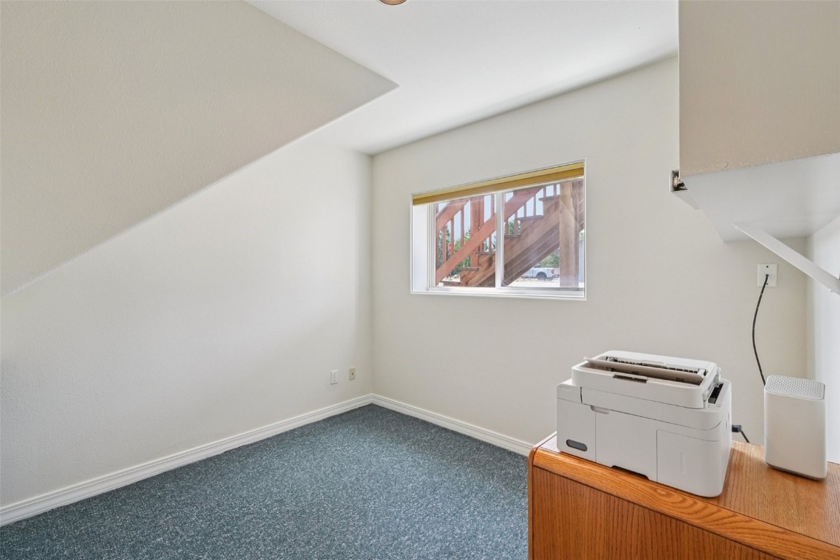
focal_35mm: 15
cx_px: 420
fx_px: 350
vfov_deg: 77.3
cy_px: 280
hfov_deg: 100.4
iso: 800
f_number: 8
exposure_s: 1/15
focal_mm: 10
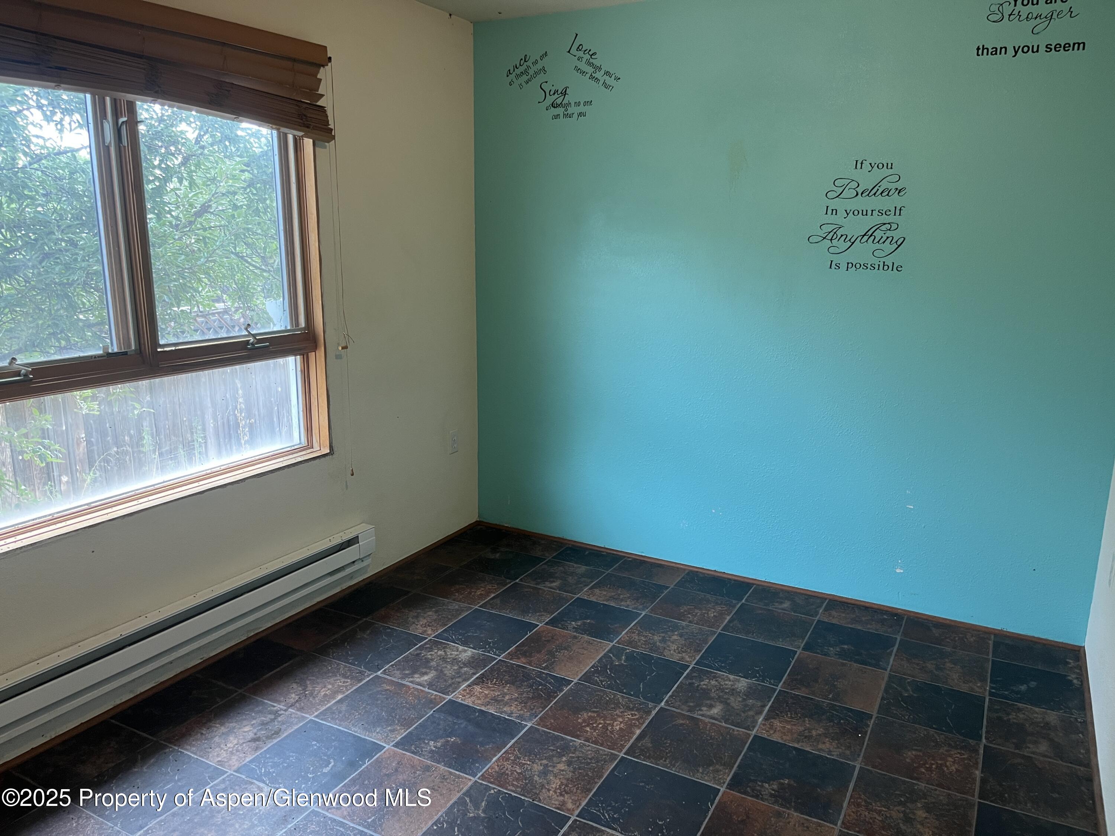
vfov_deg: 53.1
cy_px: 418
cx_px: 558
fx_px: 837
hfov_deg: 67.3
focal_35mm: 26
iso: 100
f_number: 1.6
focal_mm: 5.1
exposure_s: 1/60
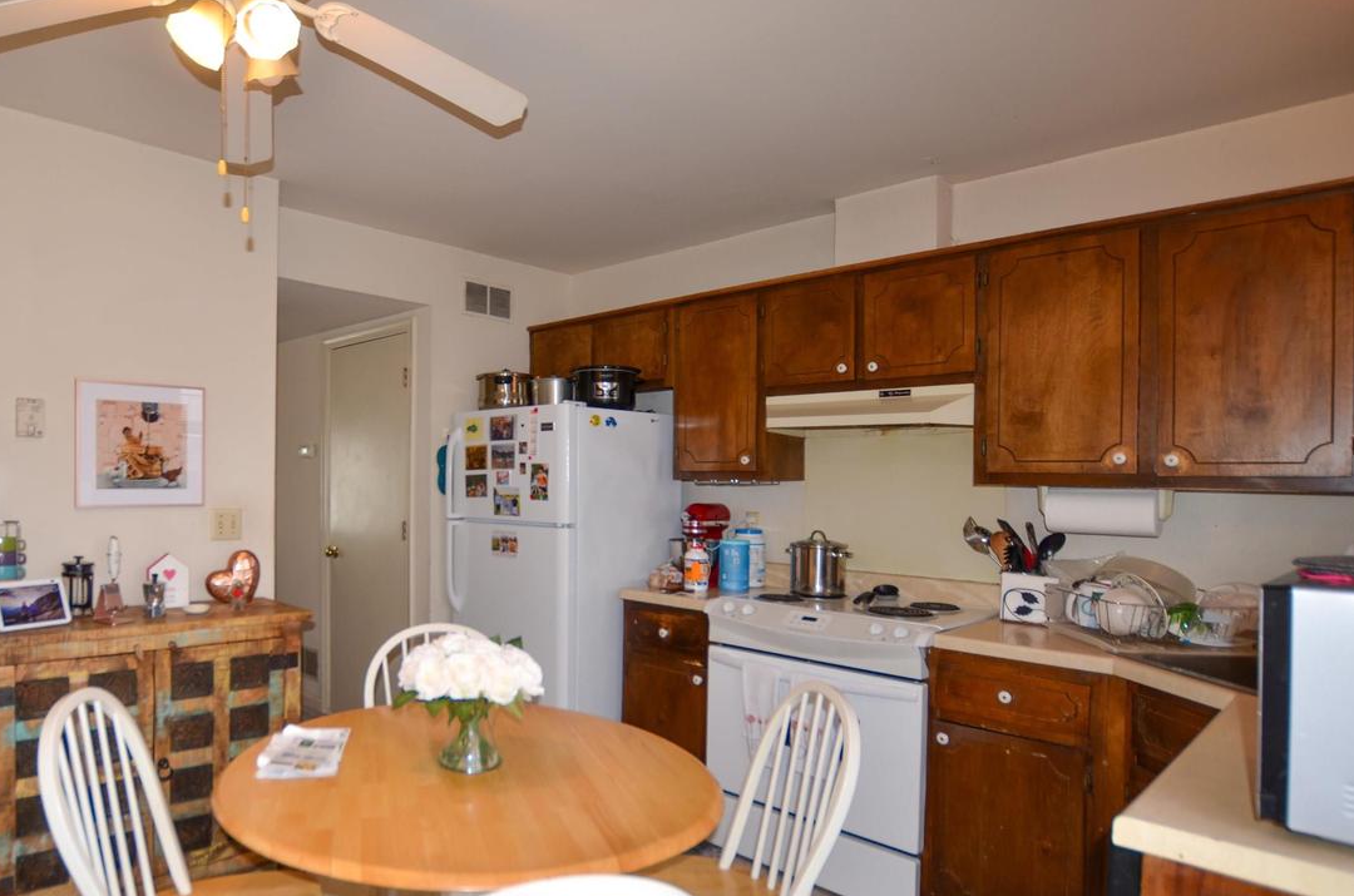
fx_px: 751
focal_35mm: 20
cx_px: 509
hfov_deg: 82.5
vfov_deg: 61.0
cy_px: 551
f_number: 3.5
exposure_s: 1/60
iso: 100
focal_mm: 10
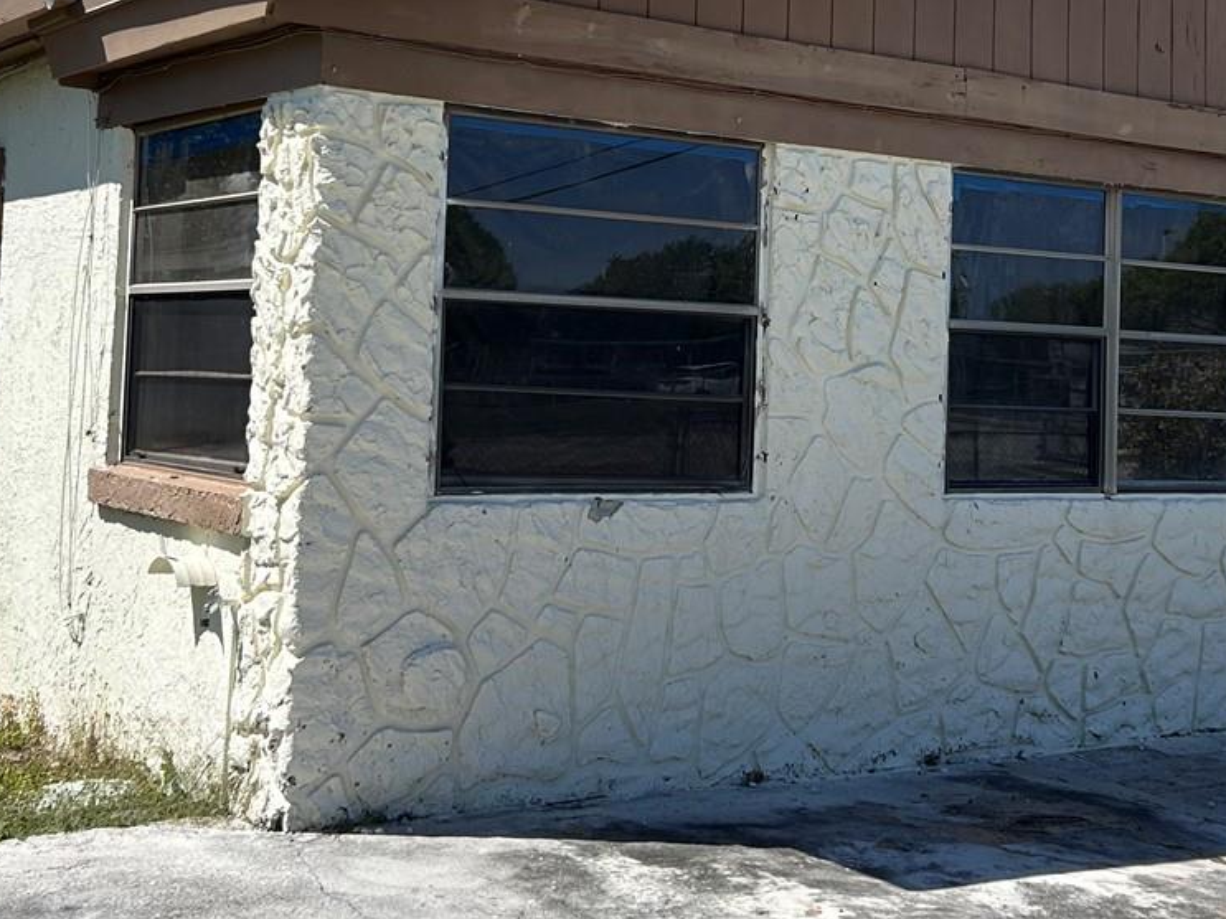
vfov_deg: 25.8
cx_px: 663
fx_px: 1983
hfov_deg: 34.3
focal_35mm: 56
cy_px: 249
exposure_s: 1/4831
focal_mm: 5.7
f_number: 1.5
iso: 50
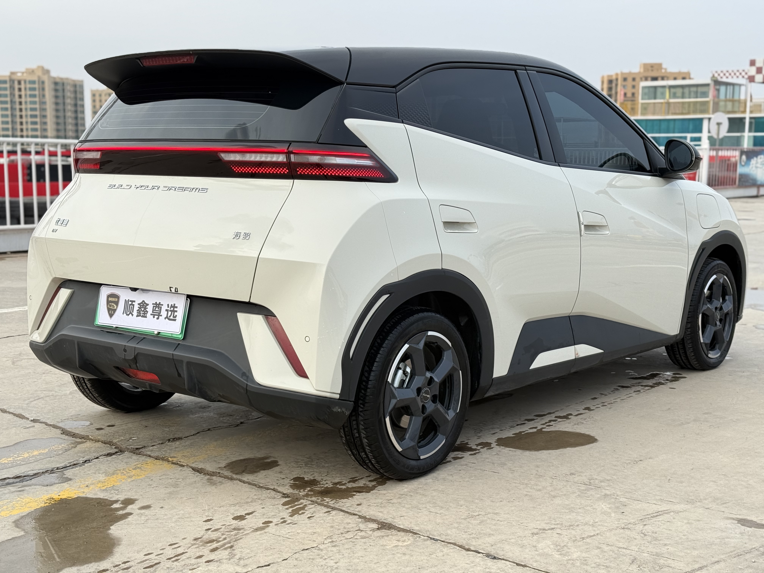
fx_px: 1059
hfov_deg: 39.7
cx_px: 382
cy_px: 286
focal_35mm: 48
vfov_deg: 30.3
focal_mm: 6.76
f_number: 1.78
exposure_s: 1/987
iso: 100
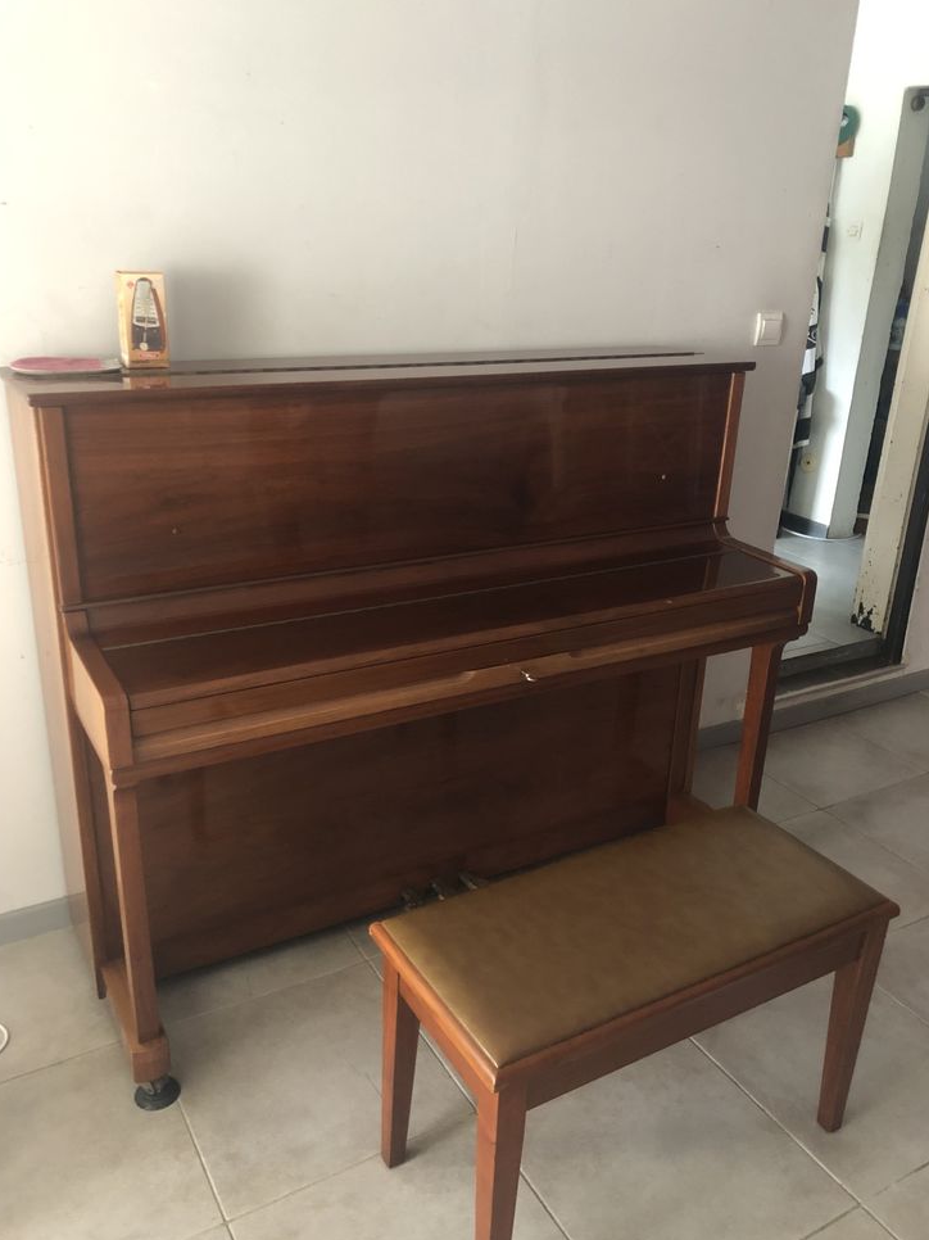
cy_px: 633
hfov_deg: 48.2
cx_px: 467
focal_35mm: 29
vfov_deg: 61.7
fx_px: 1038
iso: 100
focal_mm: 4
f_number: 1.8
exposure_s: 1/11
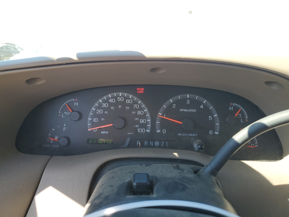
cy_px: 108
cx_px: 144
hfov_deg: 67.3
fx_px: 217
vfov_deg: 53.1
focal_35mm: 26
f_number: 1.5
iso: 50
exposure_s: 1/303
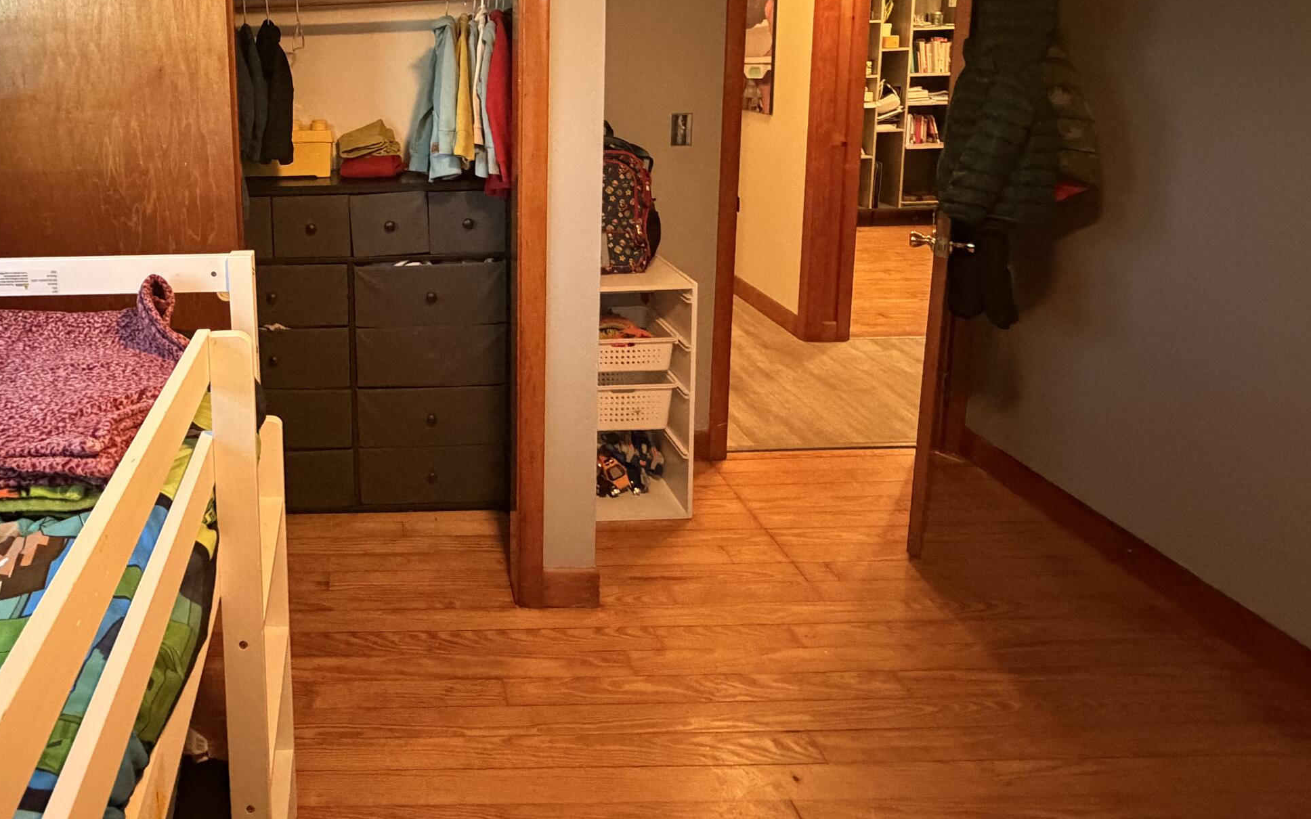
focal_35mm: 23
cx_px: 356
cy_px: 156
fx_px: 822
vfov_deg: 49.7
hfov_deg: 72.7
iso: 1000
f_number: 2.2
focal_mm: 2.22
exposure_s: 1/40
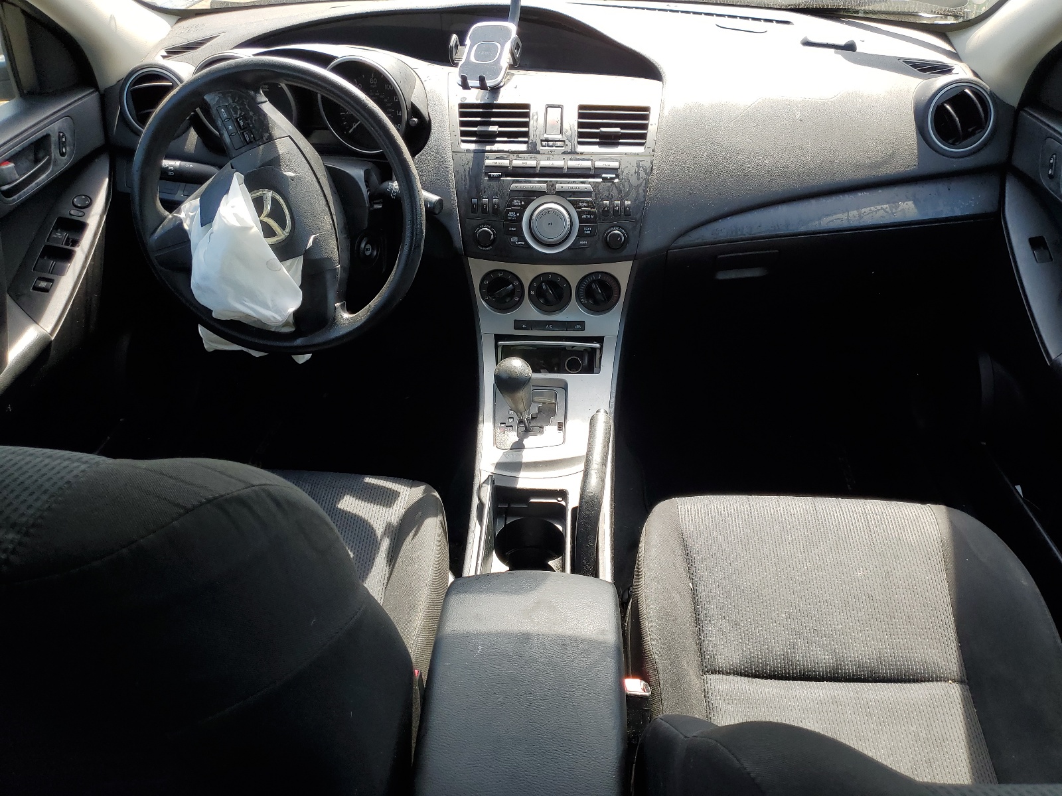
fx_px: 798
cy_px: 398
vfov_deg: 53.1
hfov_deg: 67.3
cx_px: 531
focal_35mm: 26
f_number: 1.5
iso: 50
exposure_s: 1/417
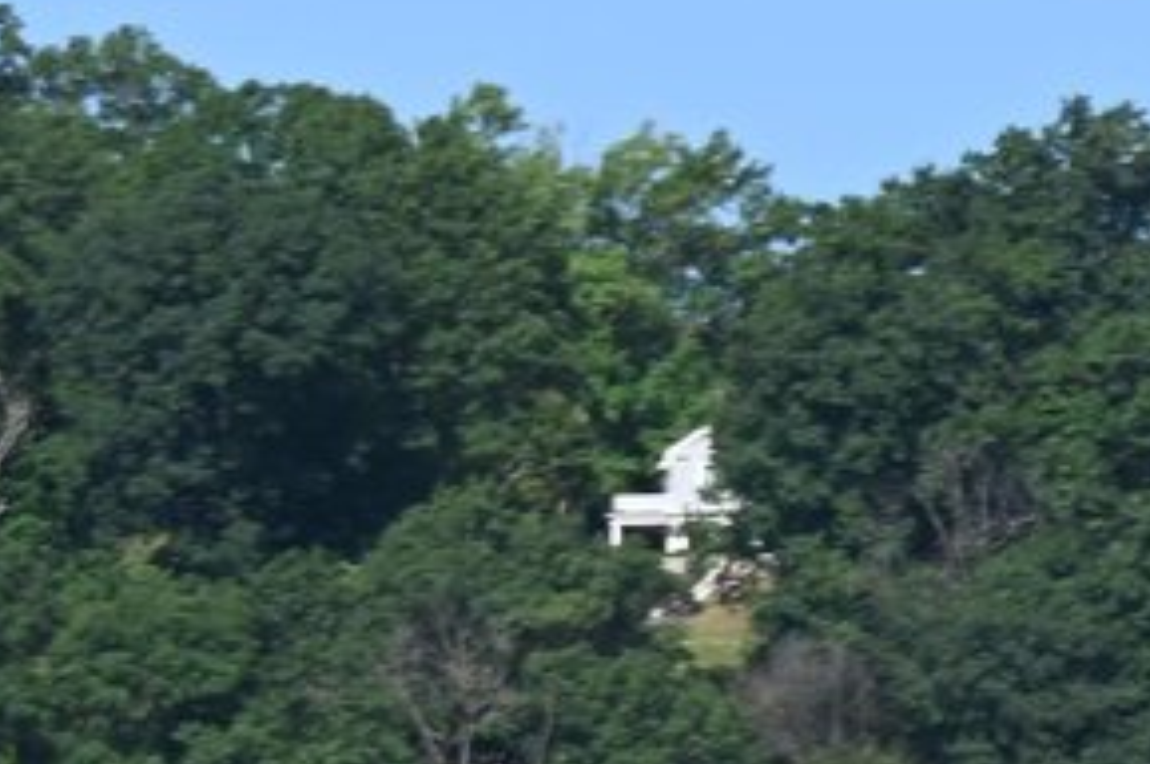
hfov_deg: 4.9
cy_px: 1944
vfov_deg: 3.3
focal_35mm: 413
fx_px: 13178
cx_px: 2485
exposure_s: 1/20
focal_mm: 70
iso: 64
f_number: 22
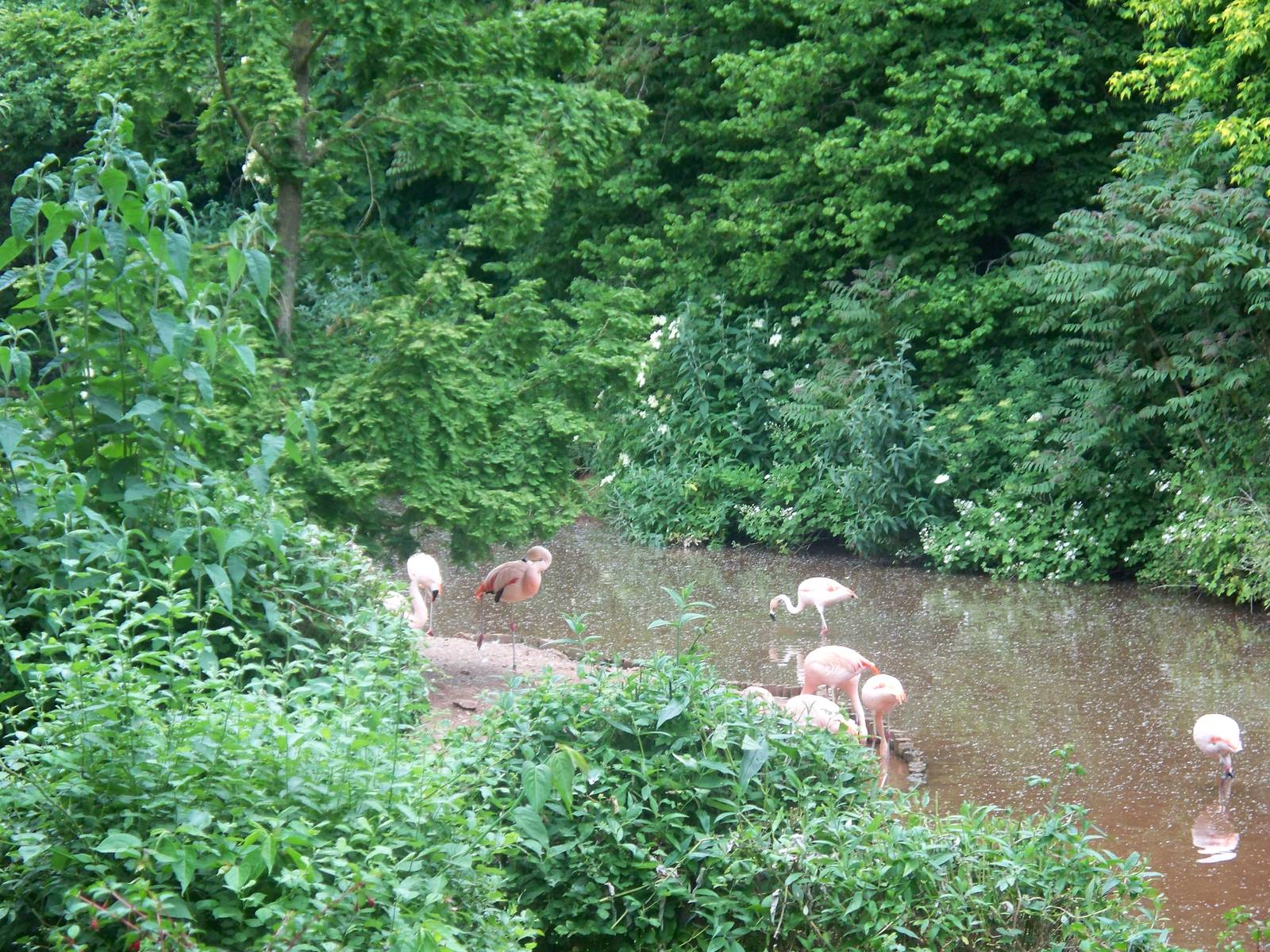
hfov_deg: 18.7
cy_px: 476
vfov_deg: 14.1
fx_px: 3852
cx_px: 635
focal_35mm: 105
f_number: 3.8
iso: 200
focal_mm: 22.05
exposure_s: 1/100
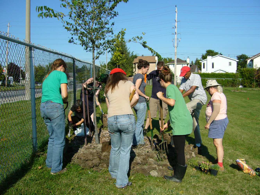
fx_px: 263
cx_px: 130
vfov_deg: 40.7
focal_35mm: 35
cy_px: 98
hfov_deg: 52.6
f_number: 5.6
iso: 100
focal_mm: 5.8
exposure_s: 1/800
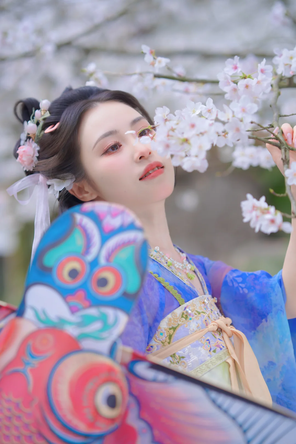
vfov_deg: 23.9
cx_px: 148
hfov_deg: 16.1
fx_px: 1048
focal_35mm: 85
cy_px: 222
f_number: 2.2
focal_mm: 85
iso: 100
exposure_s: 1/1250
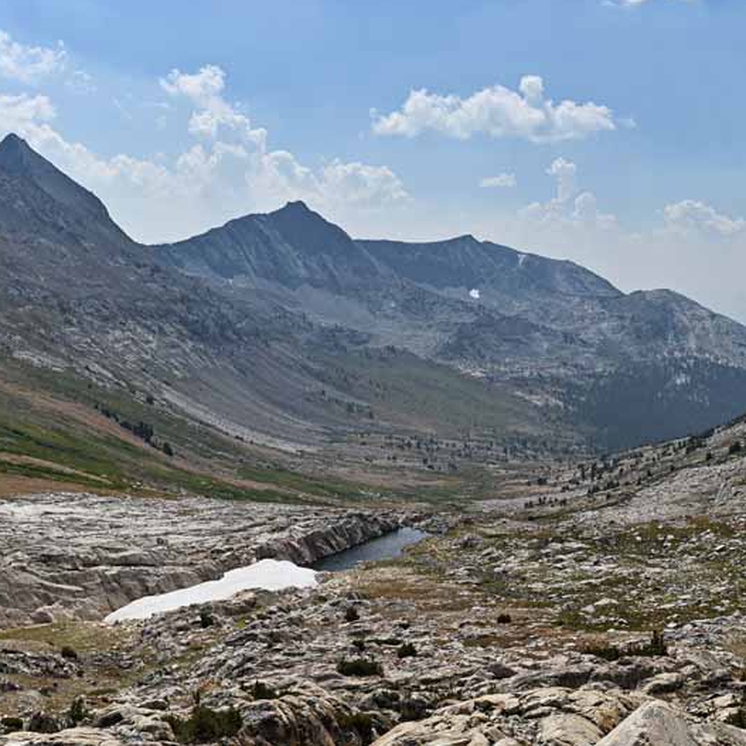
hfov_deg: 34.6
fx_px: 1195
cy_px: 372
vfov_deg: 34.7
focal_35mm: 49
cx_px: 437
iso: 100
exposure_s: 1/2500
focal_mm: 38
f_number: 5
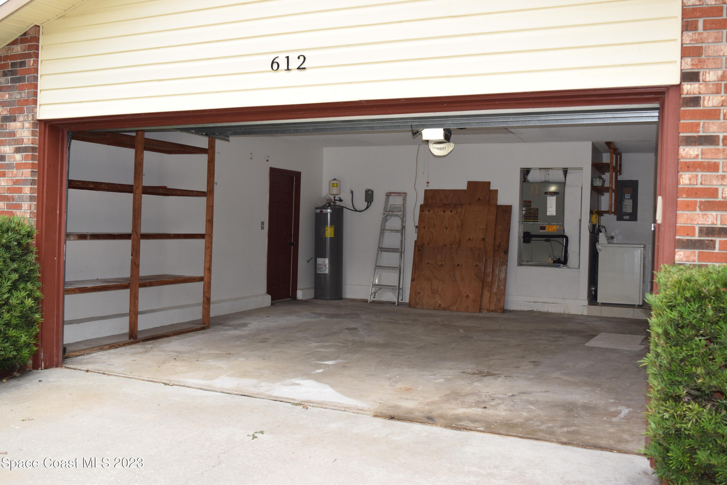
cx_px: 364
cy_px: 242
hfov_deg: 55.1
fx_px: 697
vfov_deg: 38.4
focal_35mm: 34
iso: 400
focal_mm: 23
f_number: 5.6
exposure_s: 1/125
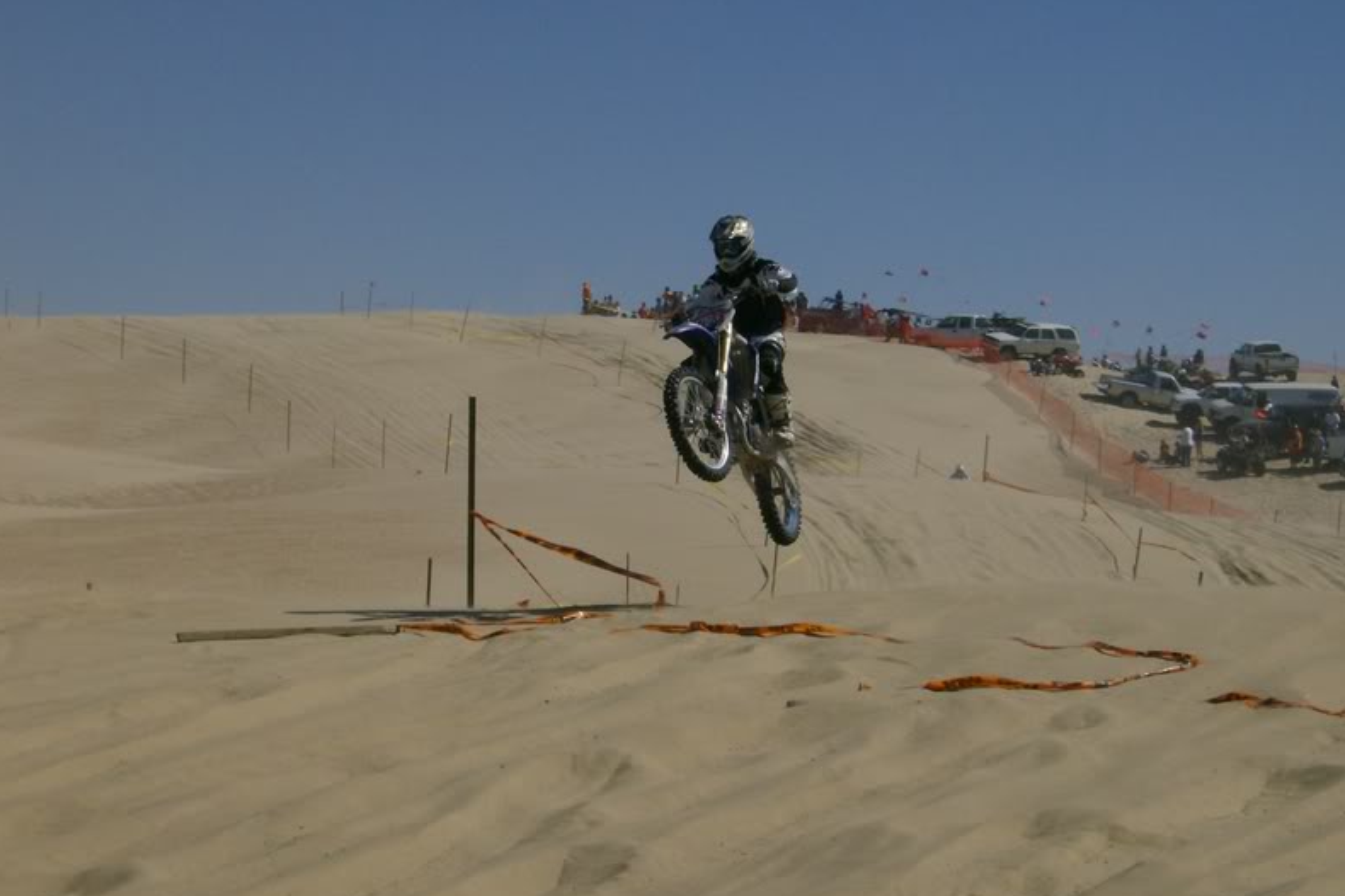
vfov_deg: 15.2
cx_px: 672
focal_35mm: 90
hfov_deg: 22.6
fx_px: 3361
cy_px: 428
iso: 100
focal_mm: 14.1
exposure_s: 1/1852
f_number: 6.9
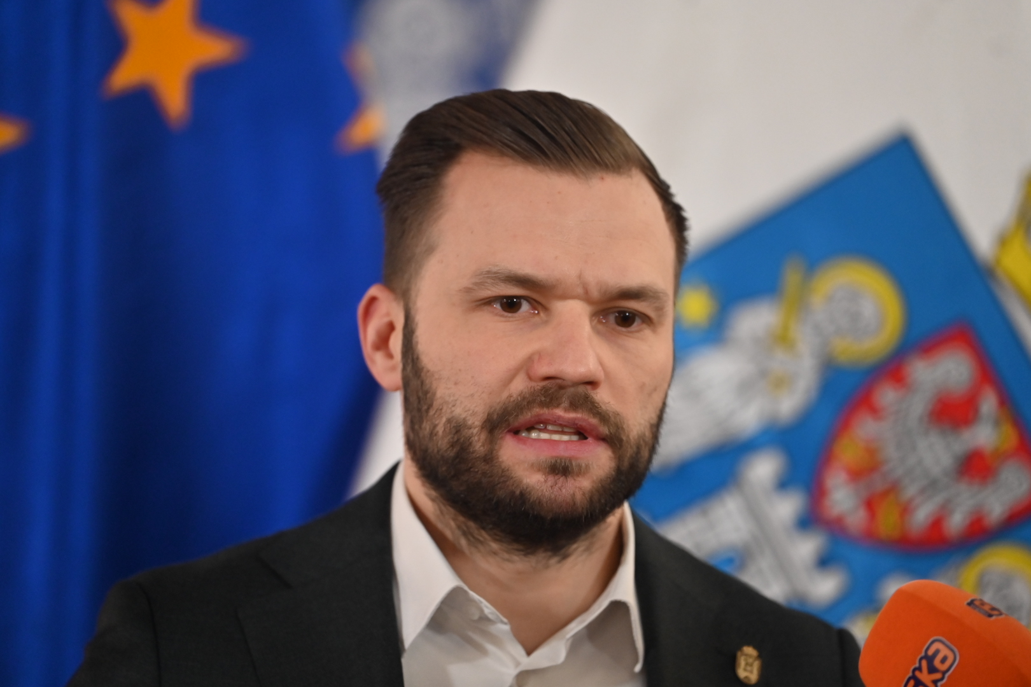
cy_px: 344
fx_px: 5155
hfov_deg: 11.4
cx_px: 516
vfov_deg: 7.6
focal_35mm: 180
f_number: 2.8
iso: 2000
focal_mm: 180
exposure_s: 1/400
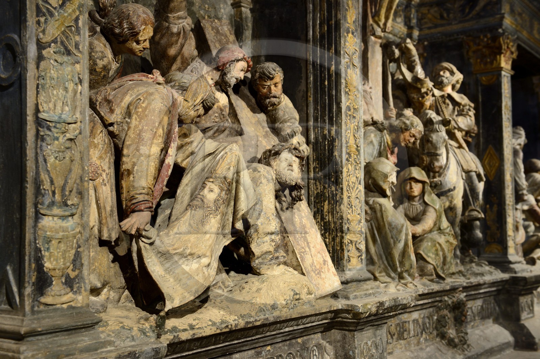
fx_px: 719
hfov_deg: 41.1
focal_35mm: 48
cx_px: 270
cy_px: 180
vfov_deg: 28.0
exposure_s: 1/13
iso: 800
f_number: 9
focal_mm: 48
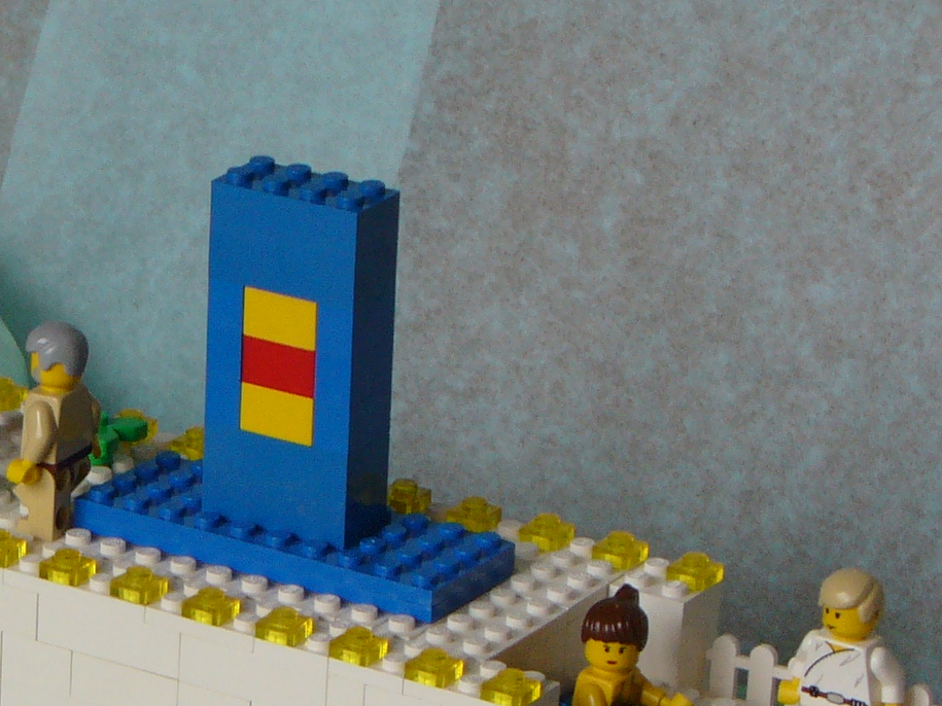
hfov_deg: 10.1
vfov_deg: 7.7
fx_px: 5251
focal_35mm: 193
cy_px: 690
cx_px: -110
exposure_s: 1/40
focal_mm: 11.4
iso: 100
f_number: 3.2
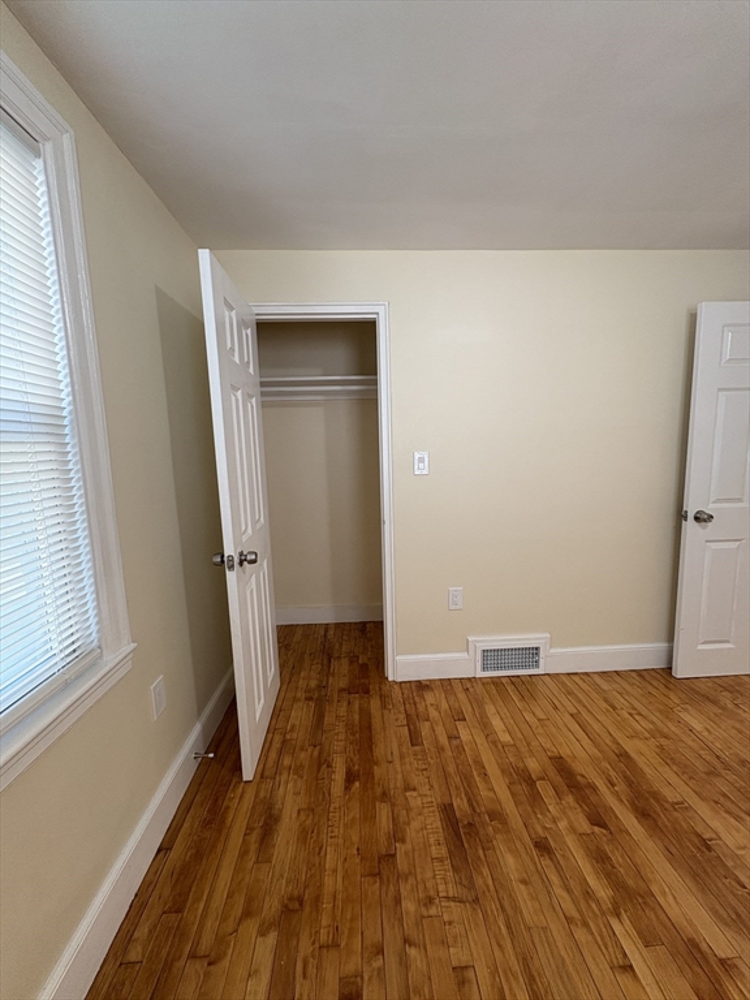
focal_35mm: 14
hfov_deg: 85.7
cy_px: 500
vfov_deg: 102.1
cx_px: 375
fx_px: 404
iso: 125
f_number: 2.2
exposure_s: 1/60
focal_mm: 2.22
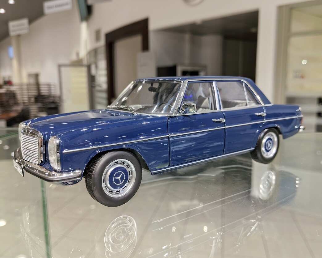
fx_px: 276
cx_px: 162
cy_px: 132
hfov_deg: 60.4
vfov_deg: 50.0
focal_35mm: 29
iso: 125
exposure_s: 1/50
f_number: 1.9
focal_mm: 5.52
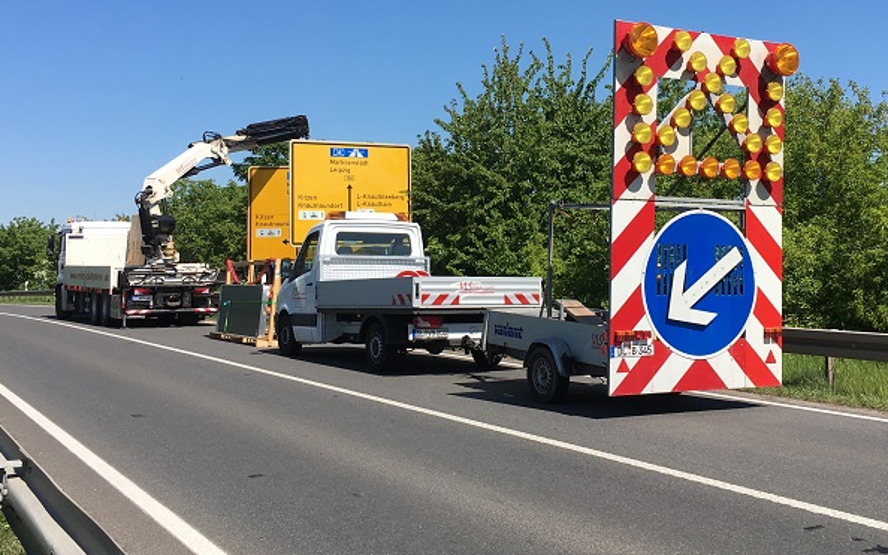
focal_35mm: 44
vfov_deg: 28.9
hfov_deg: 45.1
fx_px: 1065
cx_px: 510
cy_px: 167
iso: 25
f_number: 2.2
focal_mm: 4.15
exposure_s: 1/1637
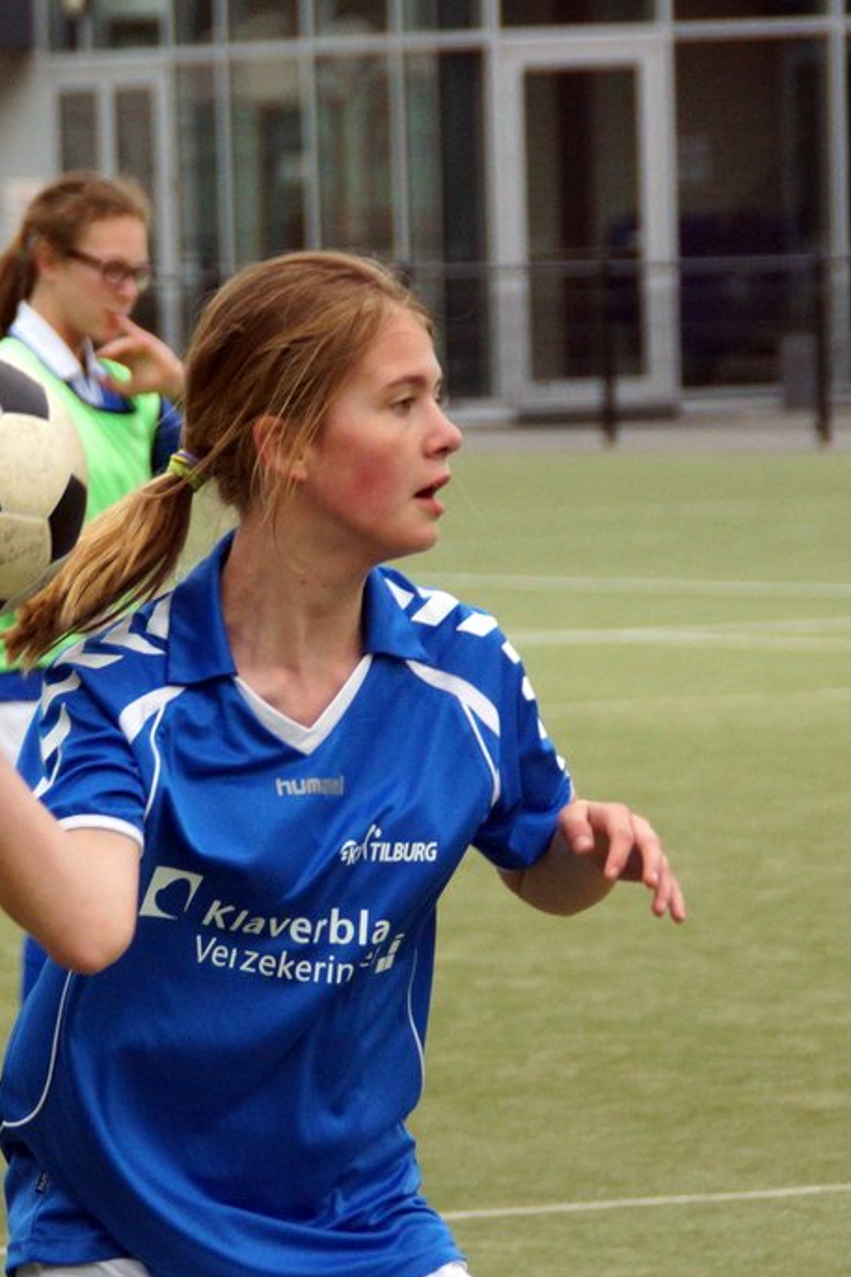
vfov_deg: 9.2
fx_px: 7946
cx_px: 406
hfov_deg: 6.1
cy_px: 880
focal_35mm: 224
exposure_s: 1/800
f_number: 5.6
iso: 800
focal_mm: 100
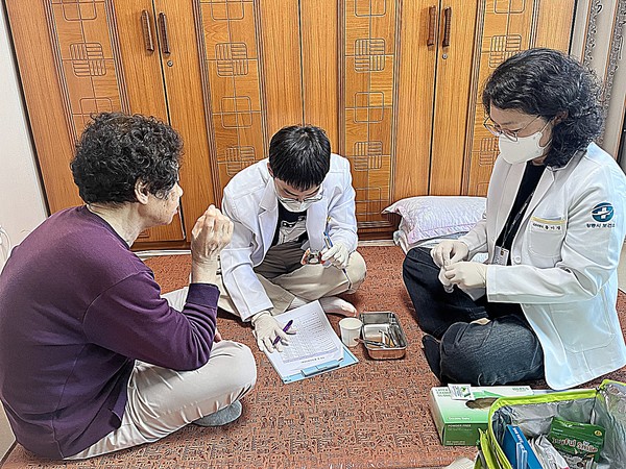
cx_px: 313
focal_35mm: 26
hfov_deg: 67.3
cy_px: 234
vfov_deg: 53.1
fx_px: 470
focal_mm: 5.1
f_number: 1.6
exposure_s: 1/60
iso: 125
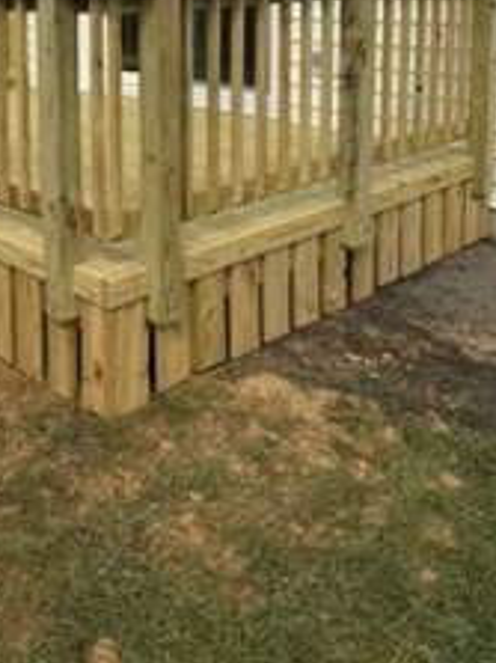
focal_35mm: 43
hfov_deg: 32.5
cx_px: 92
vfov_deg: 40.7
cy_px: 71
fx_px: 822
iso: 80
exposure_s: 1/6173
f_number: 1.78
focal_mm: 6.76
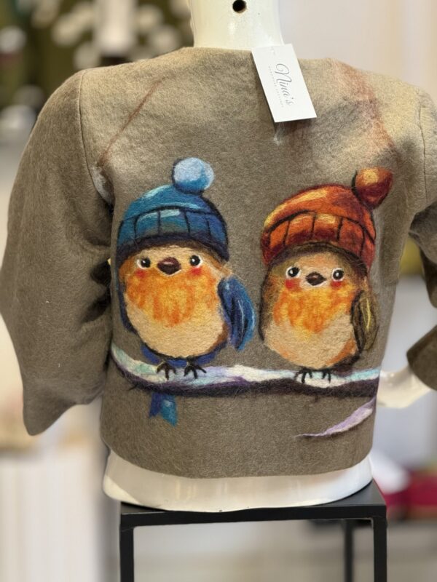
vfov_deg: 16.4
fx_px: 2020
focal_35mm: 120
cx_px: 218
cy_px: 291
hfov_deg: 12.3
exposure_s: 1/50
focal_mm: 15.66
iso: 250
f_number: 2.8
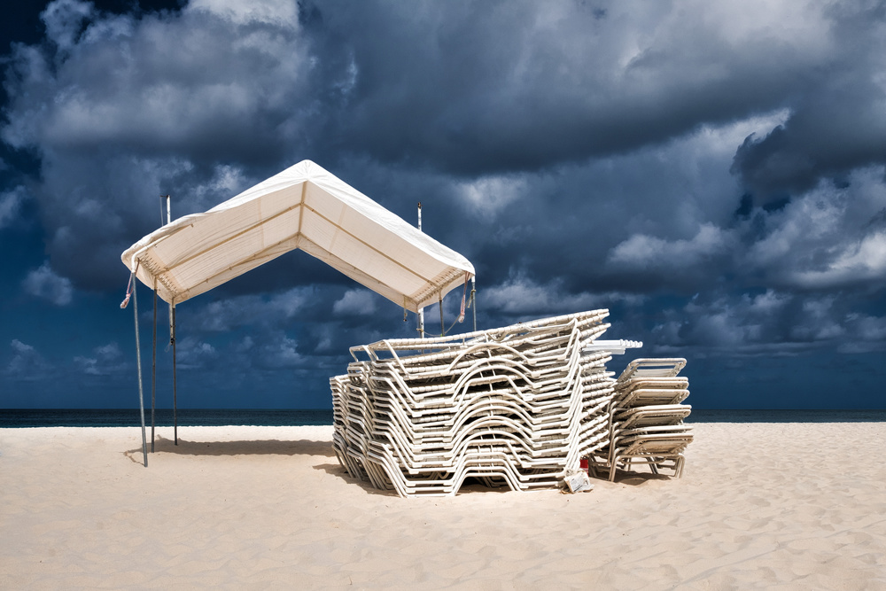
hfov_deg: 57.2
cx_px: 443
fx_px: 812
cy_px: 296
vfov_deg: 40.0
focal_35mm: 33
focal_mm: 22.3
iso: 400
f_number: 20
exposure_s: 1/320
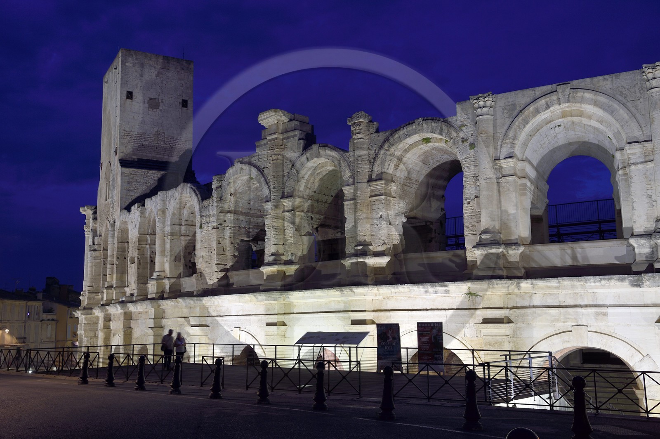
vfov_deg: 33.3
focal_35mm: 40
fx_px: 733
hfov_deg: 48.5
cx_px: 330
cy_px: 220
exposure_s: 1/1.67
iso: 200
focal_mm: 40
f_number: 7.1
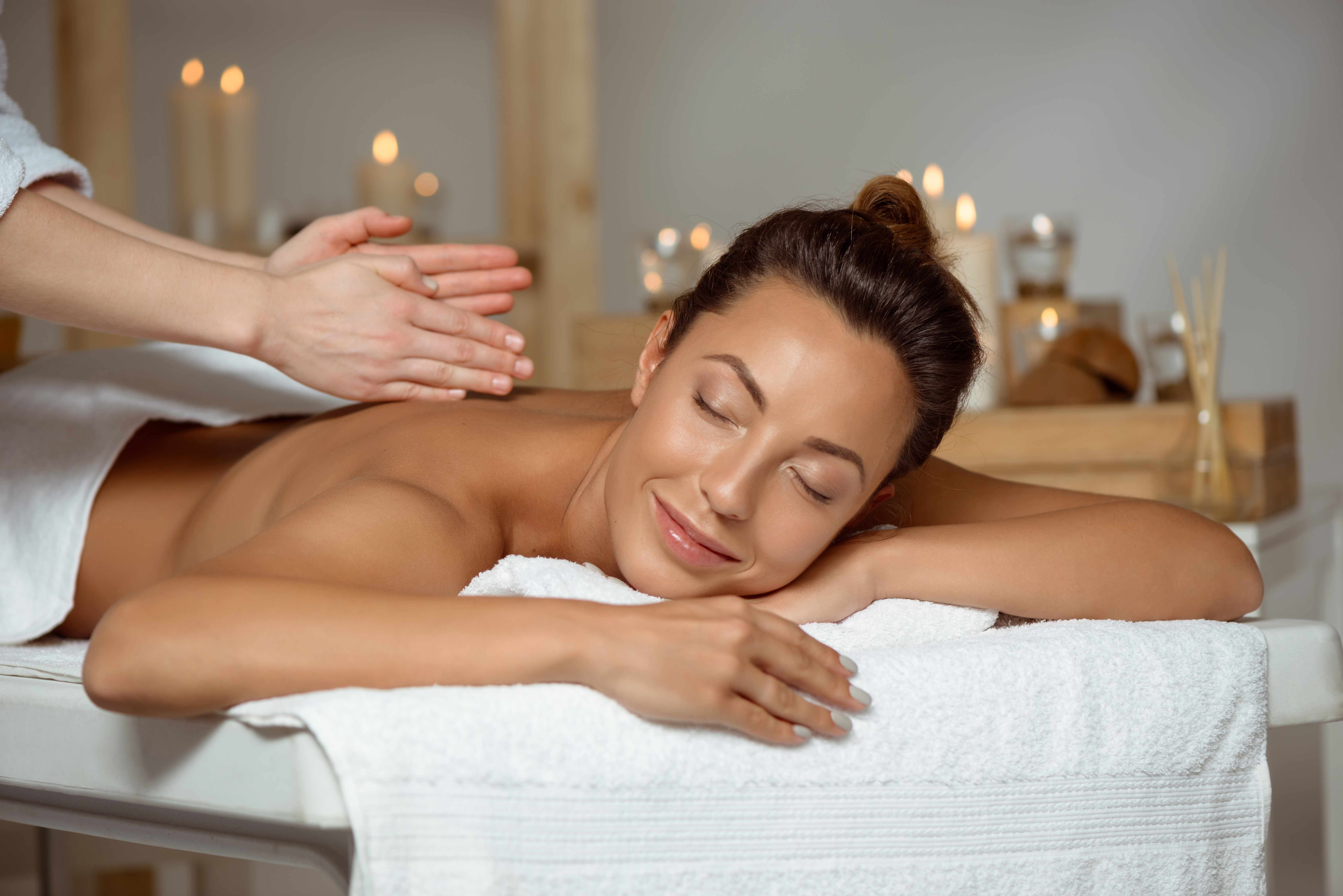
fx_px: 3918
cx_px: 672
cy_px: 448
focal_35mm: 105
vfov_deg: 13.1
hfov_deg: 19.5
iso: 100
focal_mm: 105
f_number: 4
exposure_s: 1/125
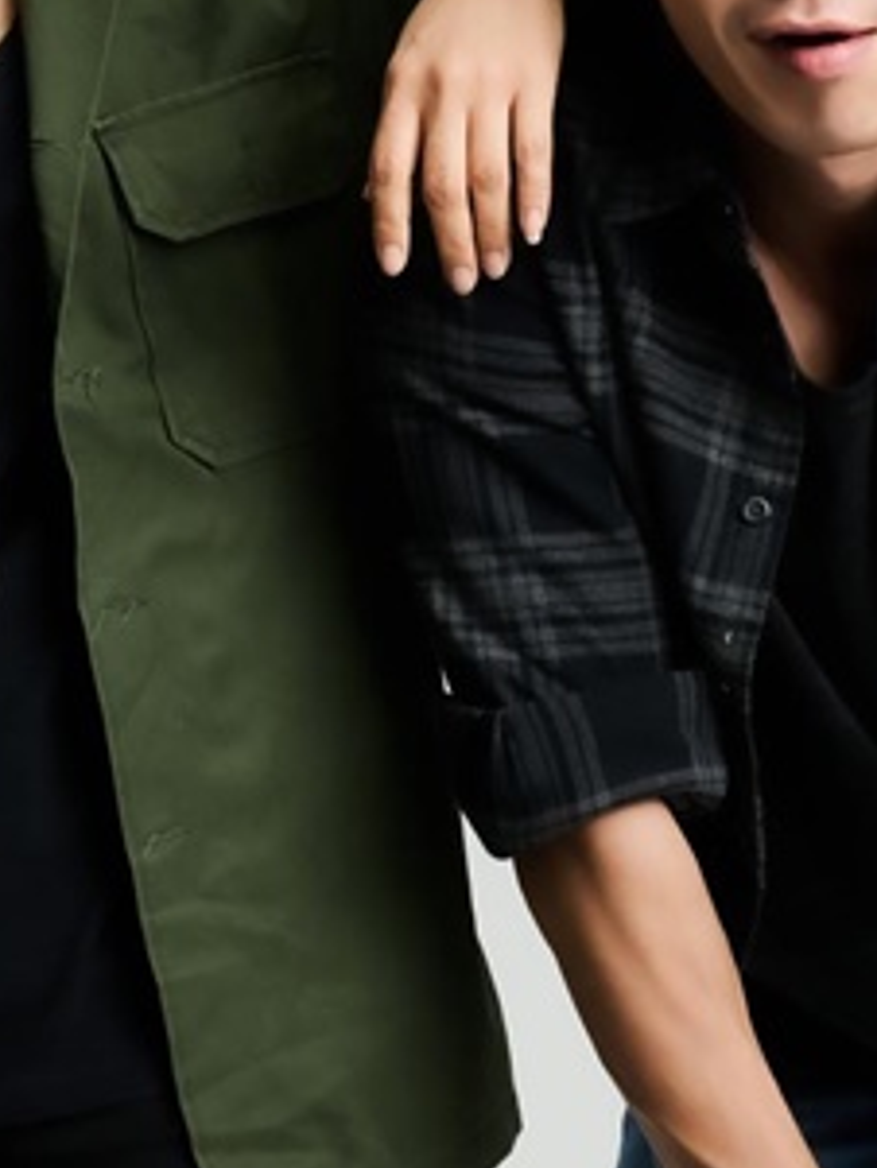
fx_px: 6211
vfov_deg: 10.7
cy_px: 764
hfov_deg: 8.1
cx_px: 508
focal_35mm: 184
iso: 500
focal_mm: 48
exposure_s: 1/125
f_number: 11
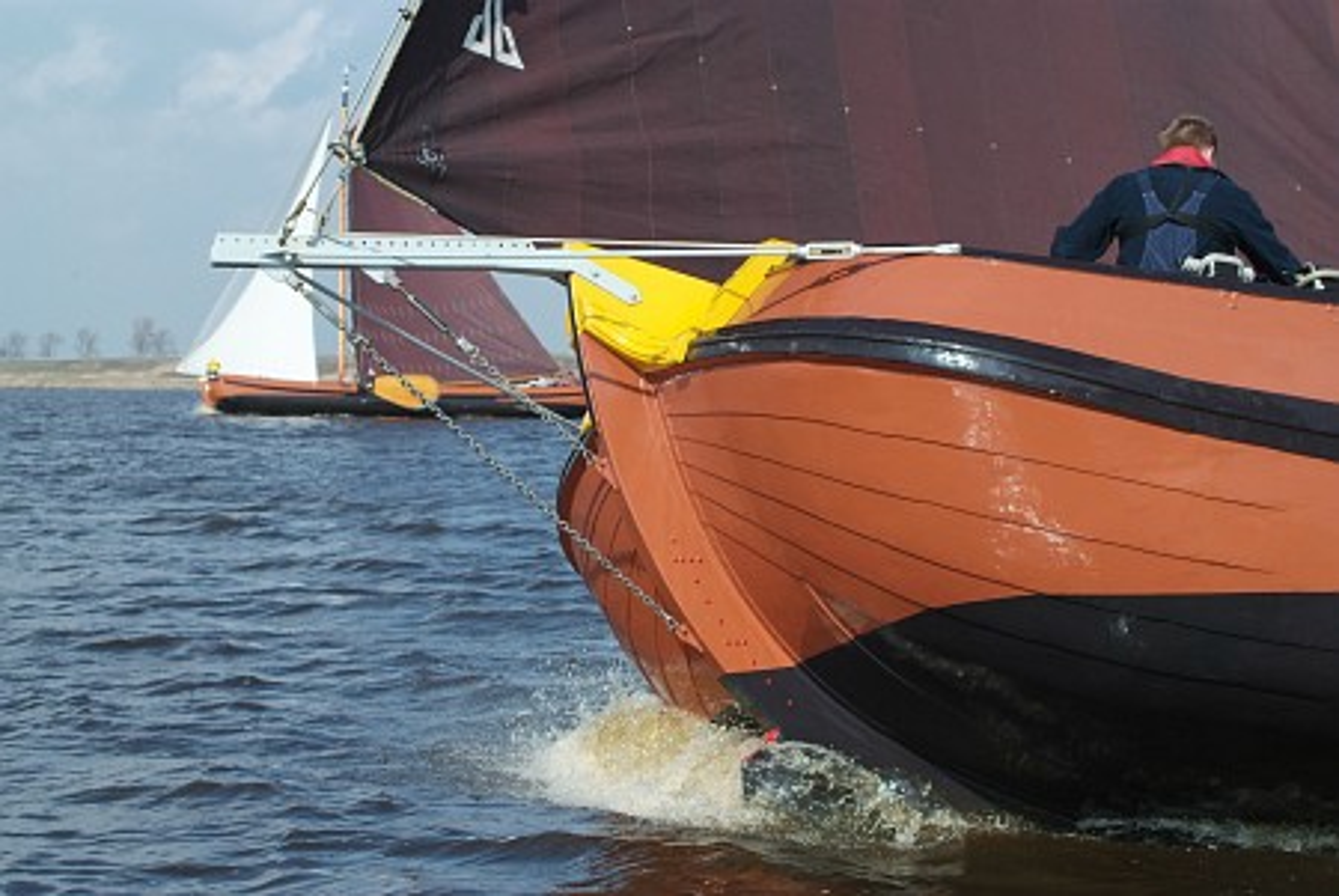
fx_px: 2681
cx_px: 670
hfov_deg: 28.0
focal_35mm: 72
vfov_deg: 19.0
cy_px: 448
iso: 400
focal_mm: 48
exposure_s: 1/1500
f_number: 6.7
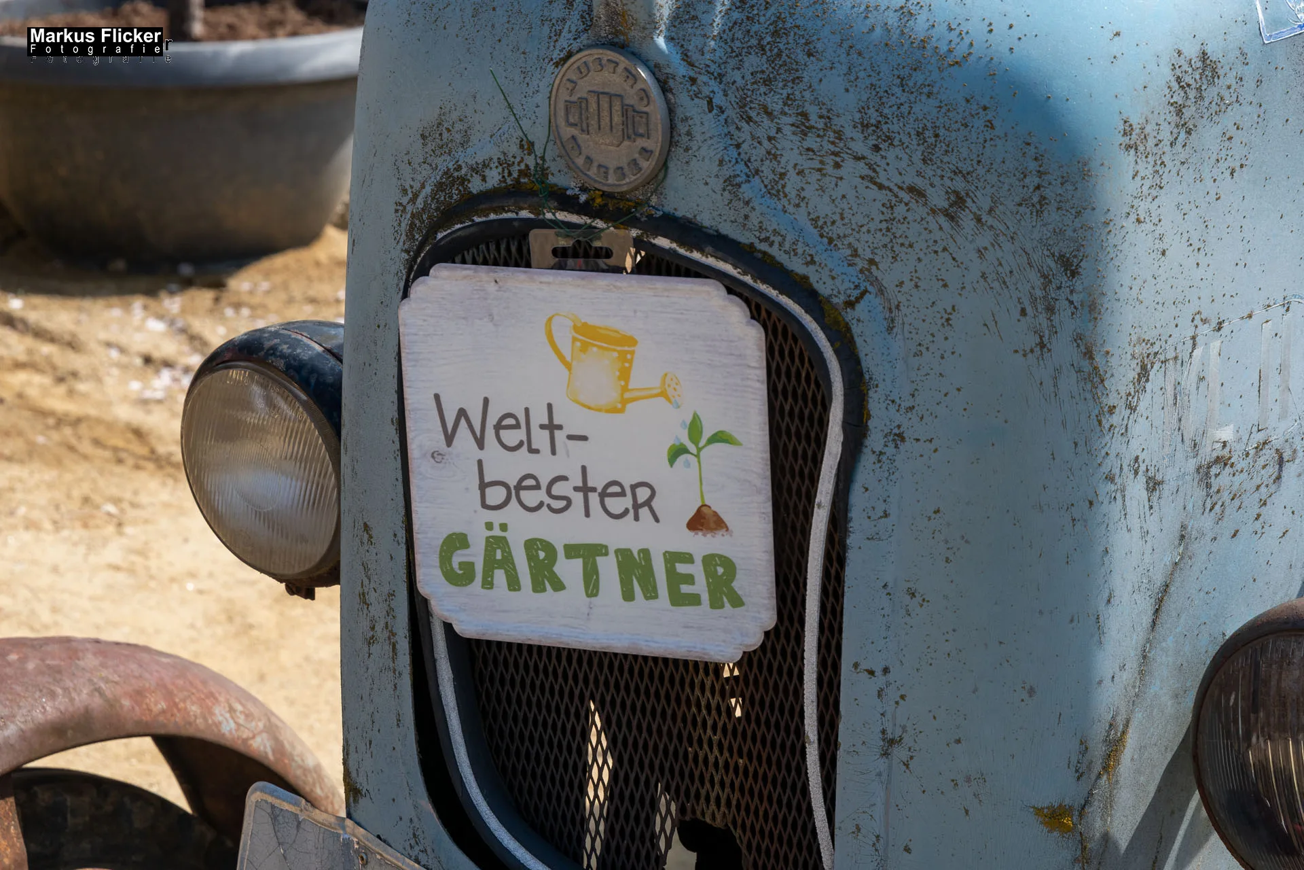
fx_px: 3803
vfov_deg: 13.0
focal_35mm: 105
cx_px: 652
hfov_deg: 19.5
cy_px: 435
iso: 200
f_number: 9
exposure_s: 1/320
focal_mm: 70
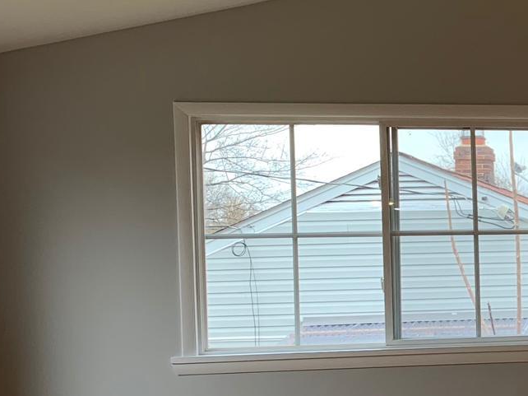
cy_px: 315
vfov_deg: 17.6
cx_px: 754
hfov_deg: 20.7
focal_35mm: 83
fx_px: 1266
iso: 50
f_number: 1.8
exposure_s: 1/120
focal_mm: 4.25
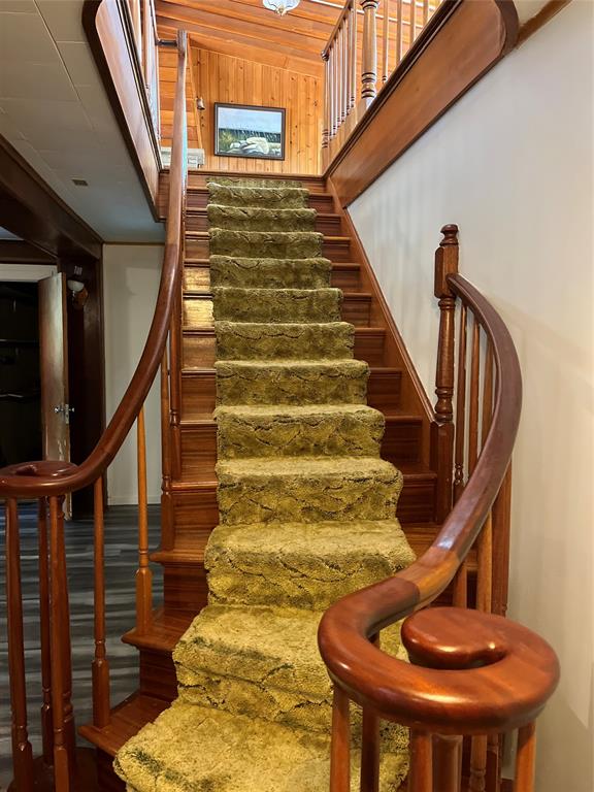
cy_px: 396
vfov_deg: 67.3
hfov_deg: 53.1
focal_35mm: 26
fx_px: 595
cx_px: 297
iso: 800
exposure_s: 1/60
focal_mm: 5.1
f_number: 1.6
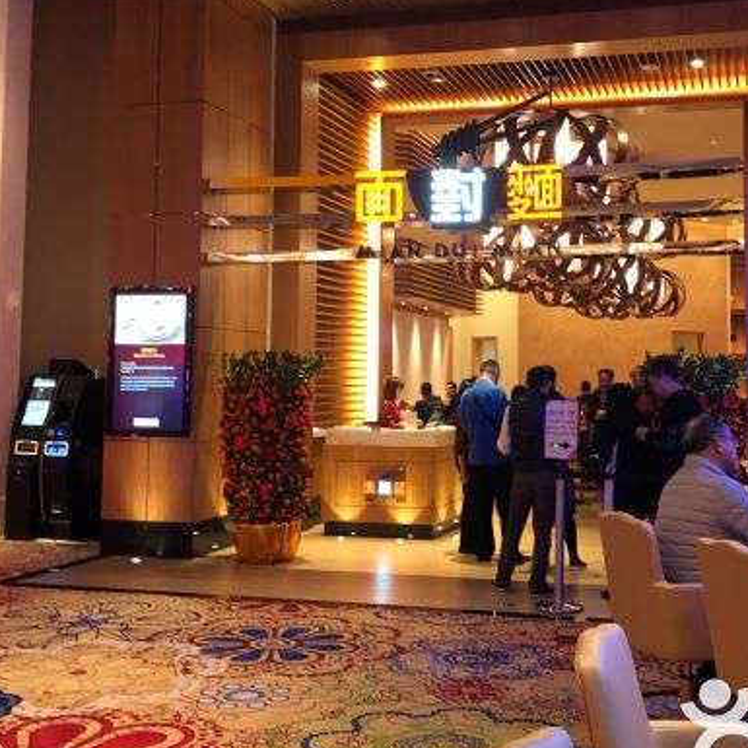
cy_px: 316
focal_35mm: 45
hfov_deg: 37.2
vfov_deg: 37.5
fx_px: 1100
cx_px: 488
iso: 100
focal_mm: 4
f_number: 1.8
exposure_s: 1/14
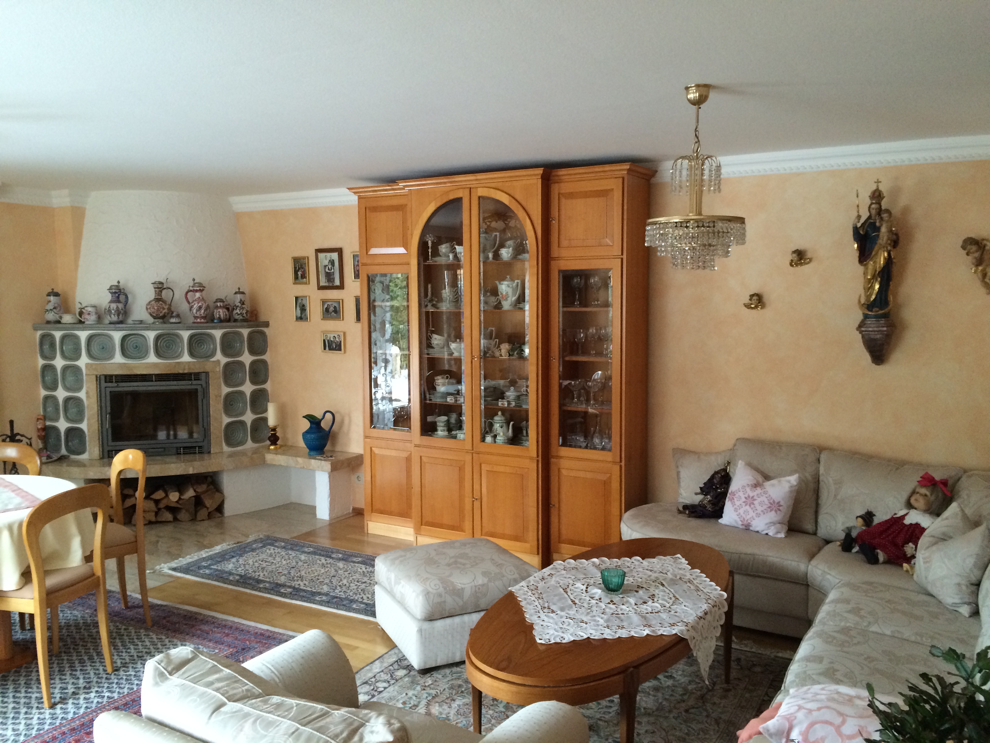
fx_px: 829
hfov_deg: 61.7
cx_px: 495
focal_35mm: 29
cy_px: 372
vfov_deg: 48.2
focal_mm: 4.15
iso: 200
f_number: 2.2
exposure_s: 1/30
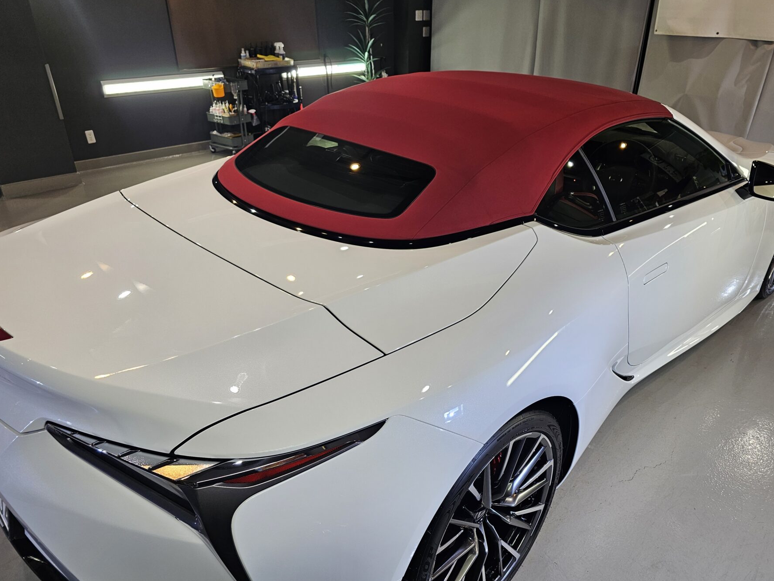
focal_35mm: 25
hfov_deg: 69.3
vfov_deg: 54.9
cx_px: 412
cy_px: 291
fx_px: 559
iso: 64
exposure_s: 1/100
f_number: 1.7
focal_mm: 6.3
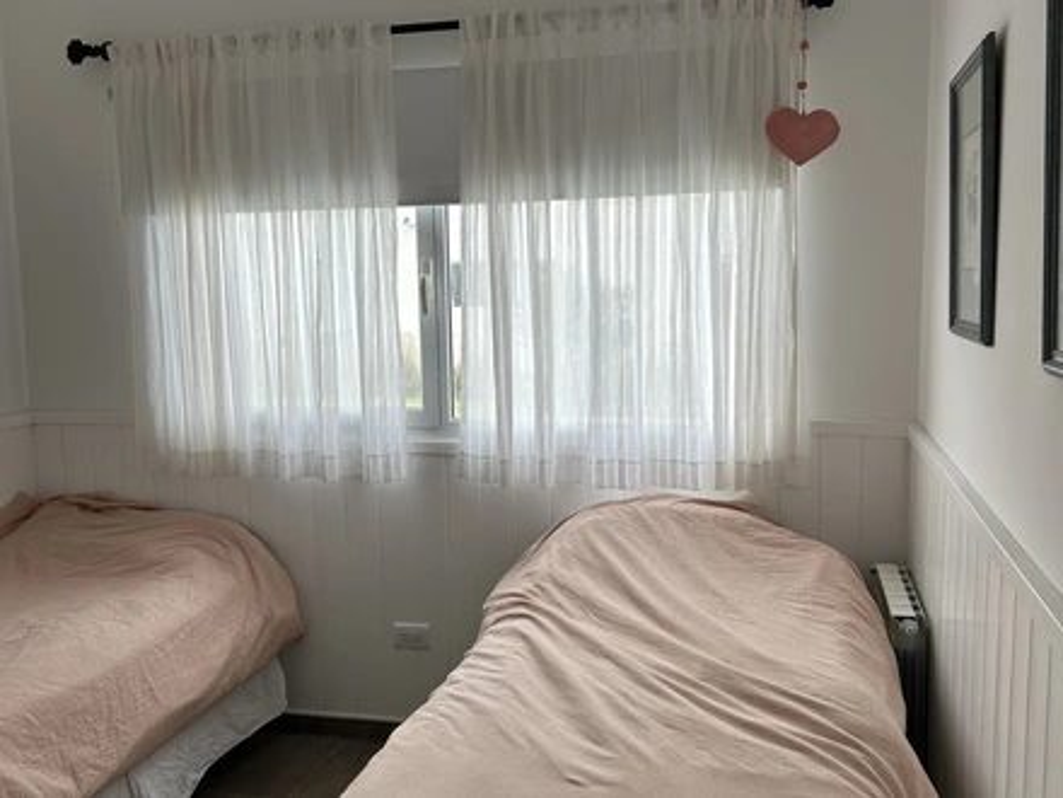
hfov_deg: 67.3
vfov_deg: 53.1
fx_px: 798
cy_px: 399
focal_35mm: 26
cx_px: 532
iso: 40
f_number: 1.5
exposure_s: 1/240
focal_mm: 5.7
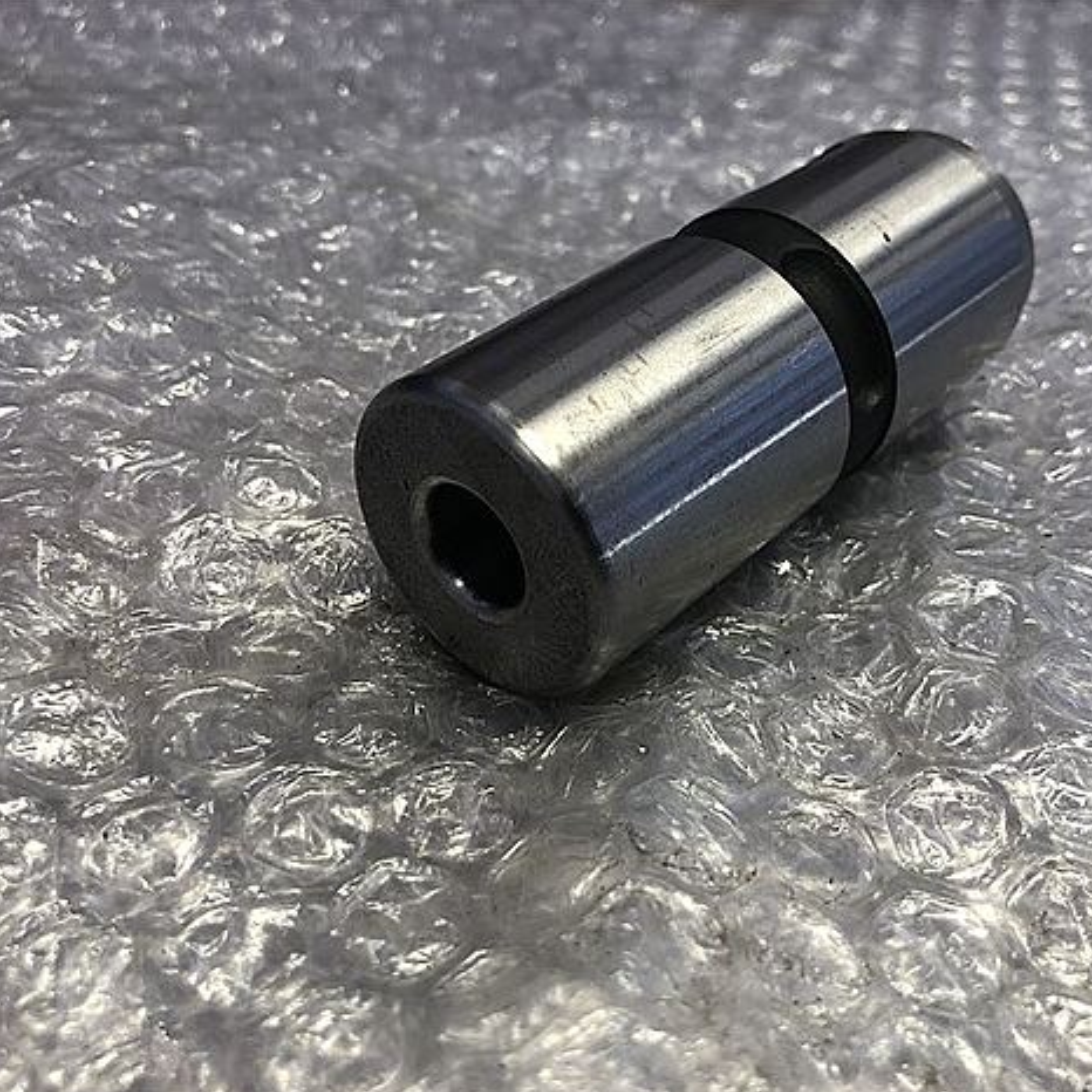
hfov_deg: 48.4
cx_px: 553
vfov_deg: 48.4
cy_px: 558
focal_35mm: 34
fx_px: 1213
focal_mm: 3.99
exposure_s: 1/100
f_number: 1.8
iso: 40
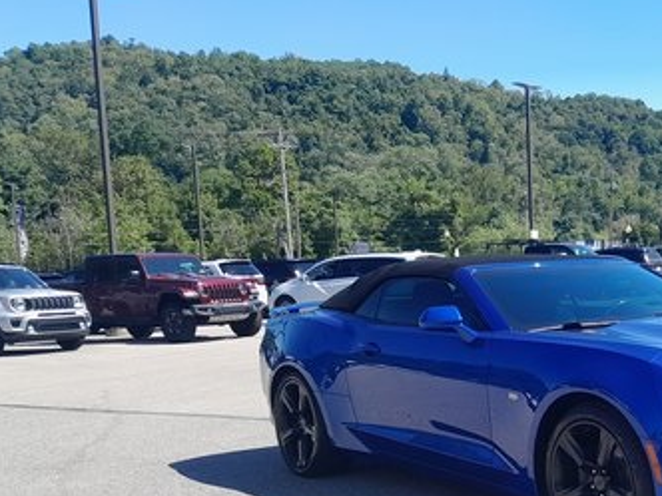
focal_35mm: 52
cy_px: 422
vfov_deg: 27.3
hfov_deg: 34.4
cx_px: 620
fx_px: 994
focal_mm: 4
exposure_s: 1/260
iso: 40
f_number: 1.8
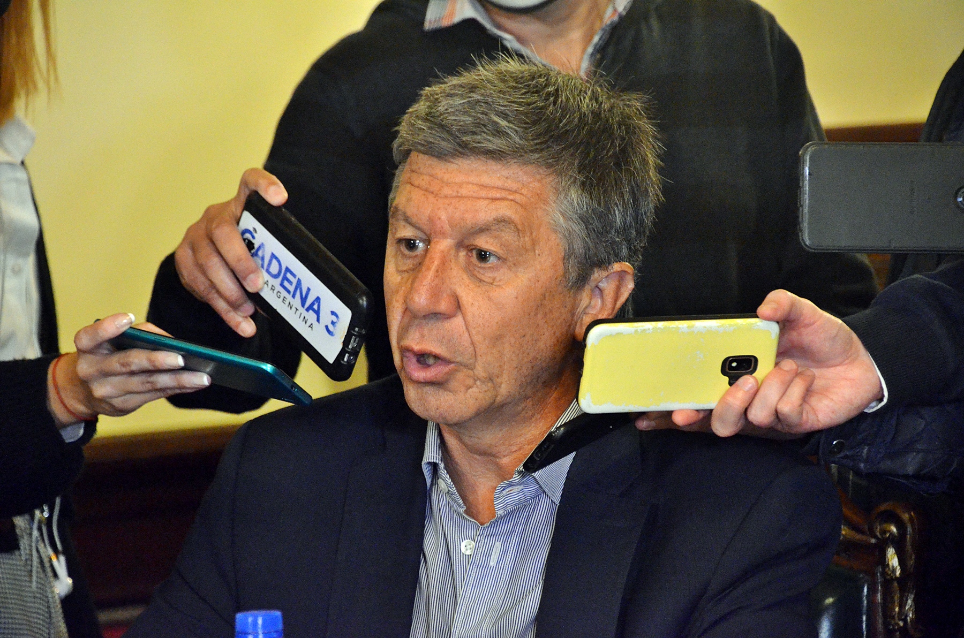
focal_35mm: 232
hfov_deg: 8.9
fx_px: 6213
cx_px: 482
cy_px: 319
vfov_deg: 5.9
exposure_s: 1/60
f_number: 6
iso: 4000
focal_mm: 155
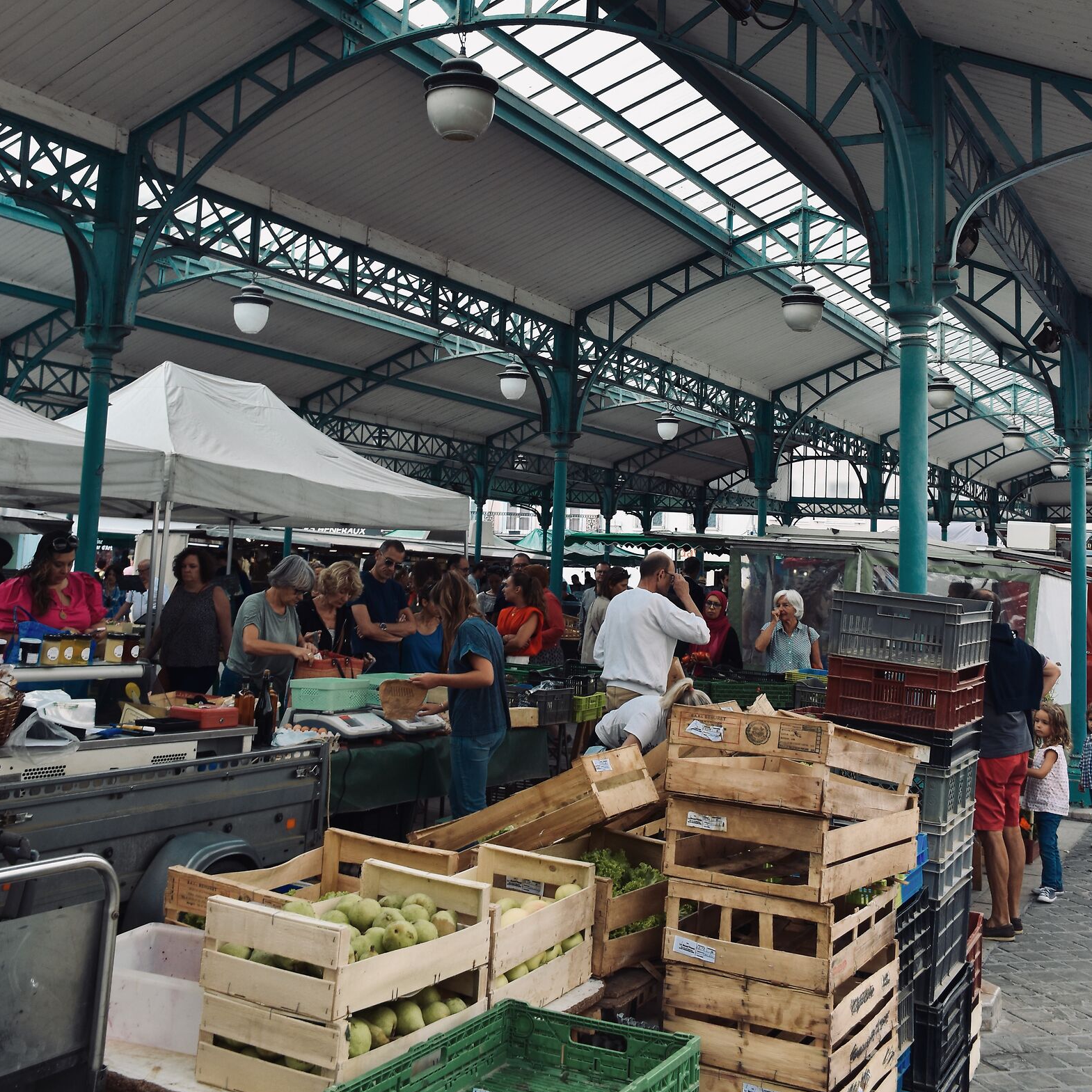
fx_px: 1392
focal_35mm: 39
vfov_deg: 42.1
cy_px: 334
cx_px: 555
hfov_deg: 42.8
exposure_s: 1/250
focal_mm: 20
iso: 200
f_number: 6.3
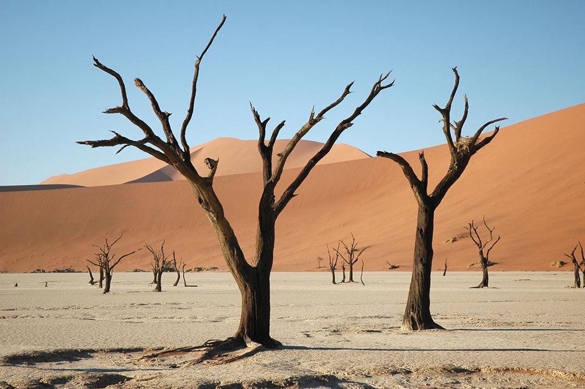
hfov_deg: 26.0
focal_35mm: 78
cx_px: 292
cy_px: 194
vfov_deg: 17.5
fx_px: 1266
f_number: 5
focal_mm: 52
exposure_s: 1/1000
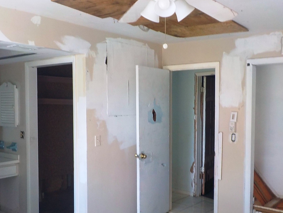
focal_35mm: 38
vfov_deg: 37.7
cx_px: 156
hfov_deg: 48.9
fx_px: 311
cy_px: 119
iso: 180
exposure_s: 1/30
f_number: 3.3
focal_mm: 4.1
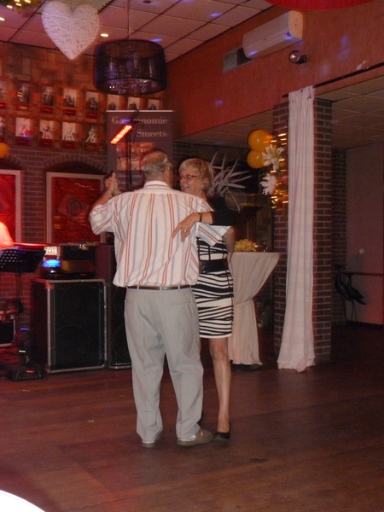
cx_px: 192
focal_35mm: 41
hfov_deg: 35.1
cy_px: 256
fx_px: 606
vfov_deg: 45.8
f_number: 3.9
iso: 640
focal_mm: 7.4
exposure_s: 1/20
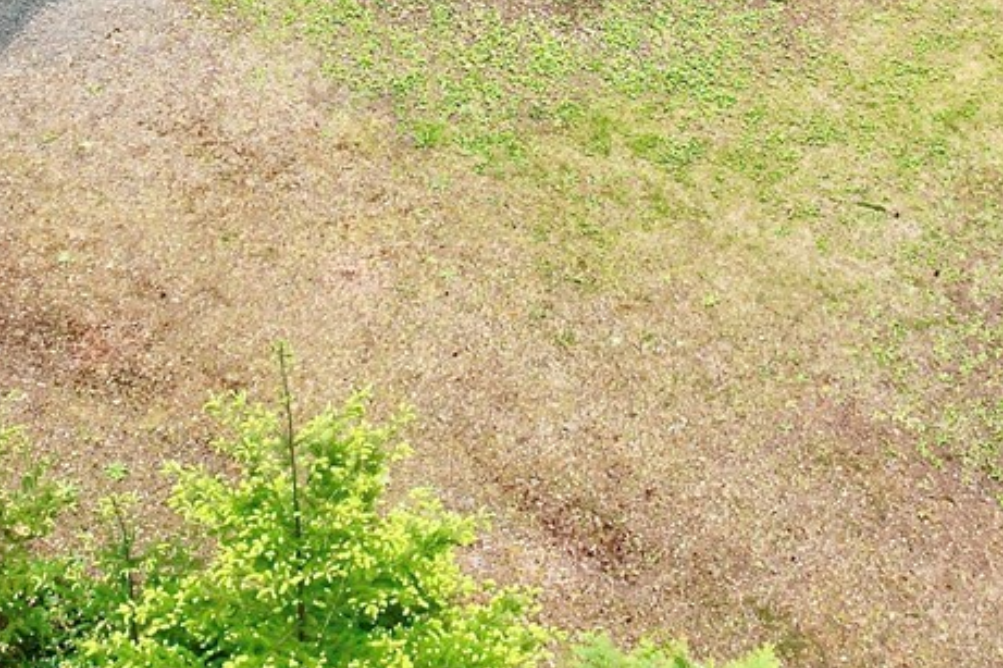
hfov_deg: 25.1
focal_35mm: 81
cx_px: 532
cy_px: -269
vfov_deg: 15.8
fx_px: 2256
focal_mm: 8.38
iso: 100
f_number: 2.8
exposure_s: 1/180
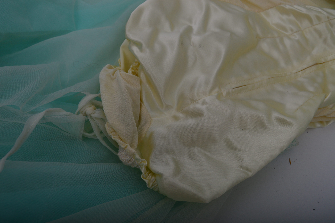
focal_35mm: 39
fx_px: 363
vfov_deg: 34.1
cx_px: 168
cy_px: 112
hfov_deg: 49.6
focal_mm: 26
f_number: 5.6
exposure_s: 1/200
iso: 200
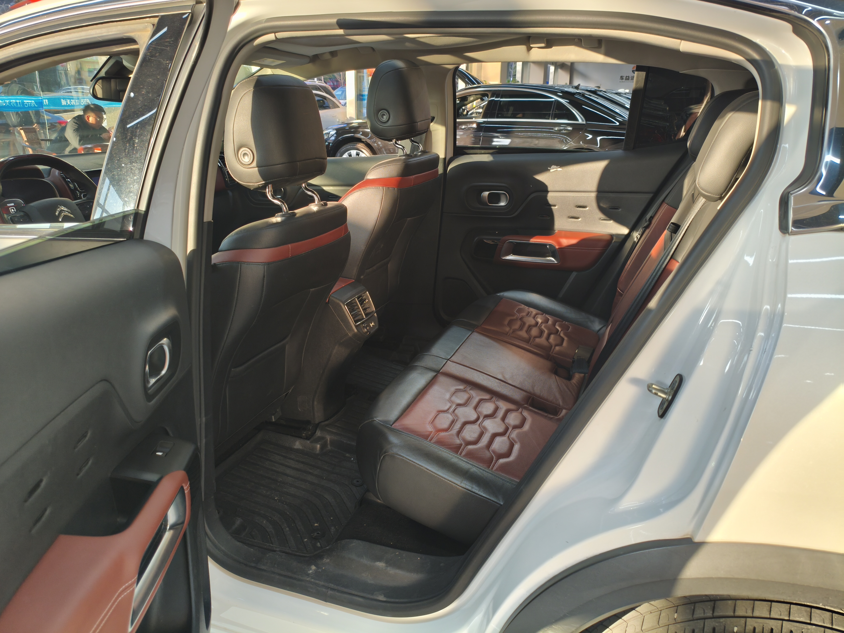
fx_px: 634
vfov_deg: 53.1
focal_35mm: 26
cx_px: 422
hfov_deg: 67.3
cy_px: 316
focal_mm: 4.94
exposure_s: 1/100
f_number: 1.5
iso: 400
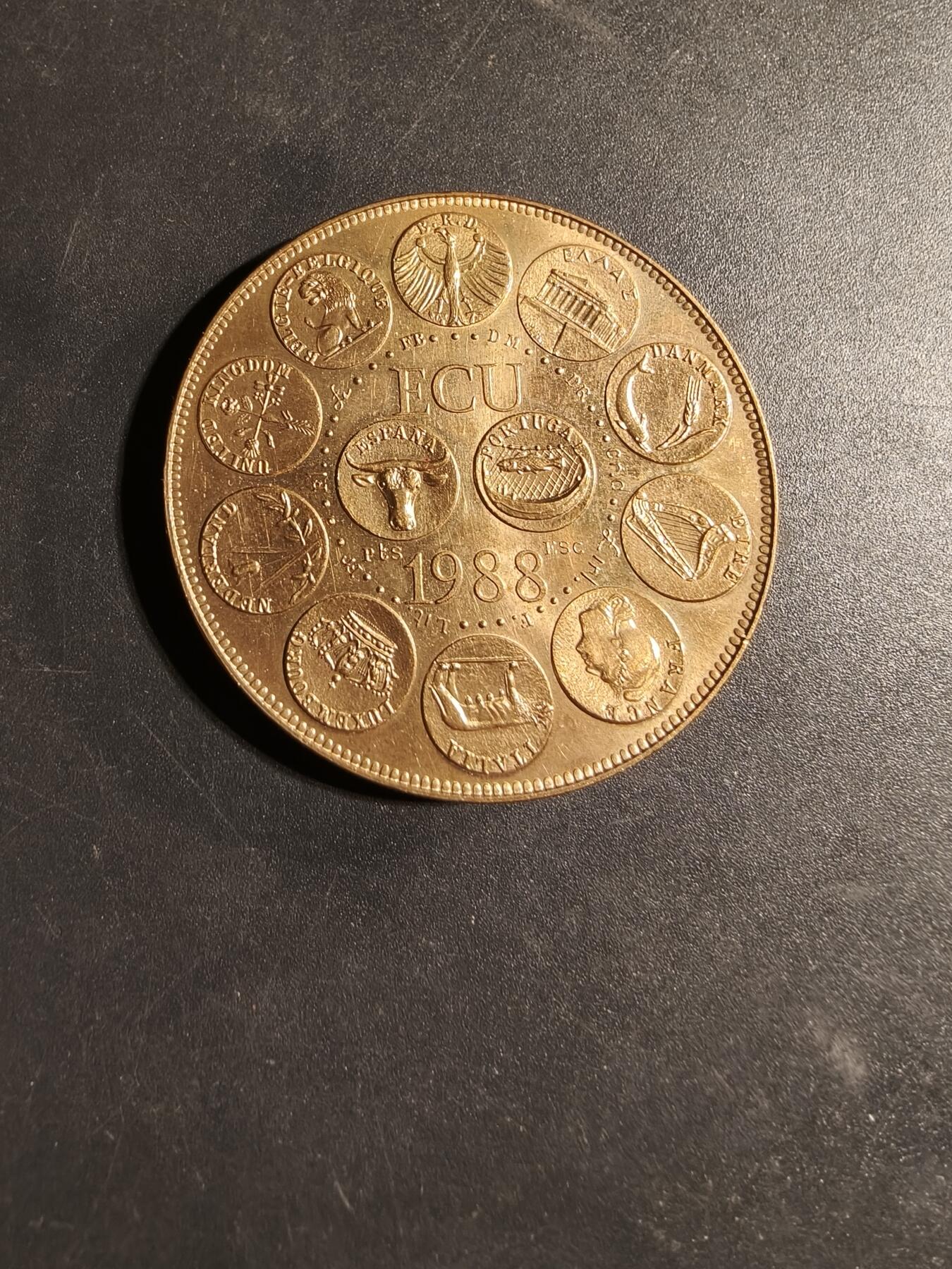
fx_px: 843
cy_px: 634
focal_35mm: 23
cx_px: 476
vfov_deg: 73.9
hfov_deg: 58.9
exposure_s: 1/100
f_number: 2
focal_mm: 2.32
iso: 125
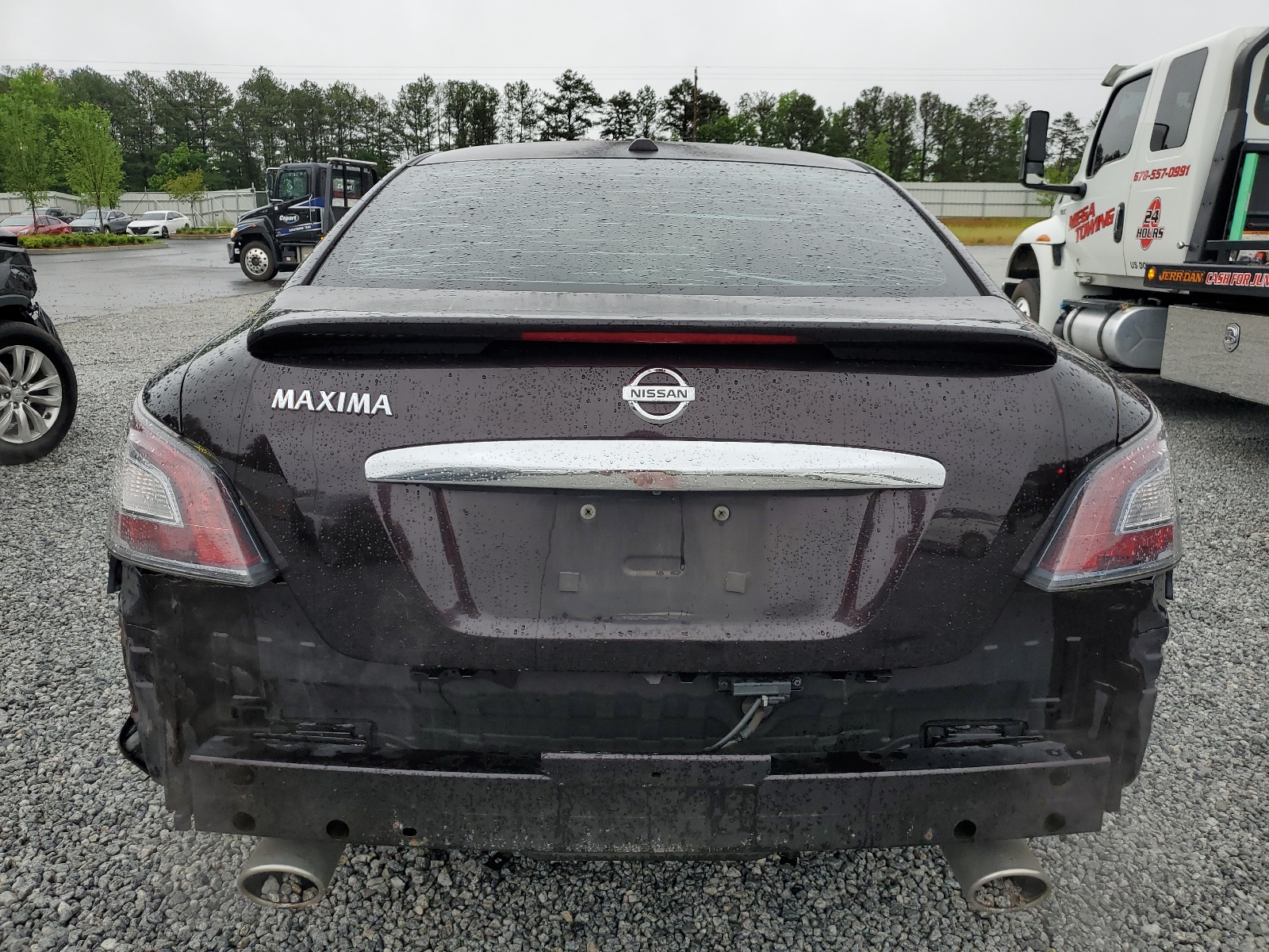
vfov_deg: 53.1
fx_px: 953
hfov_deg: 67.3
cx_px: 634
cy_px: 476
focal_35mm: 26
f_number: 1.5
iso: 50
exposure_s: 1/625
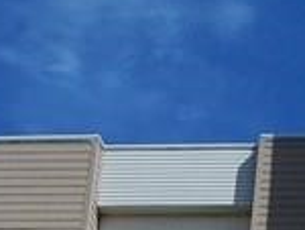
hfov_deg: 12.8
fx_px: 1324
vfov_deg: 9.3
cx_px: 362
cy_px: 462
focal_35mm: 150
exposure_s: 1/1000
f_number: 6
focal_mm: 4
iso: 125
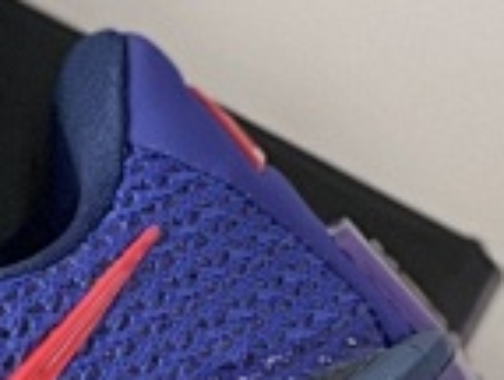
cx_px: -476
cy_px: 313
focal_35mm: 357
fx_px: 5211
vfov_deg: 4.2
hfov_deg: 5.4
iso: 250
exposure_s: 1/109
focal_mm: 7.5
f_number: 2.2
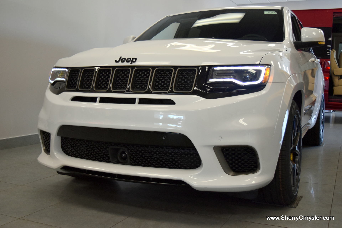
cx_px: 171
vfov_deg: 31.9
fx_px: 399
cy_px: 114
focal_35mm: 42
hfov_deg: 46.4
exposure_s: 1/60
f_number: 4.2
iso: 1000
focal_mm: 28
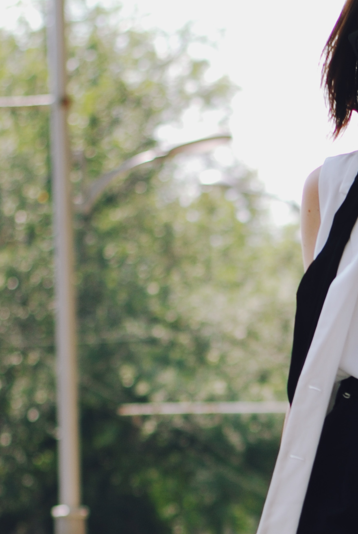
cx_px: 417
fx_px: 3286
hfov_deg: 6.2
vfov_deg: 9.2
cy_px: 542
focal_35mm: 221
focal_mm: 50
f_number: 2.2
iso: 100
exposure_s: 1/640
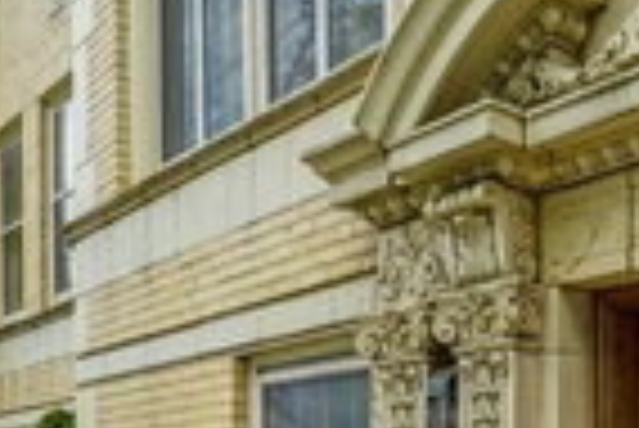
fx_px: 959
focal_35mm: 54
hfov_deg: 35.2
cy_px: 473
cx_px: 542
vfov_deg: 23.5
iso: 400
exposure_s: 1/1250
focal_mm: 16
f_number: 8
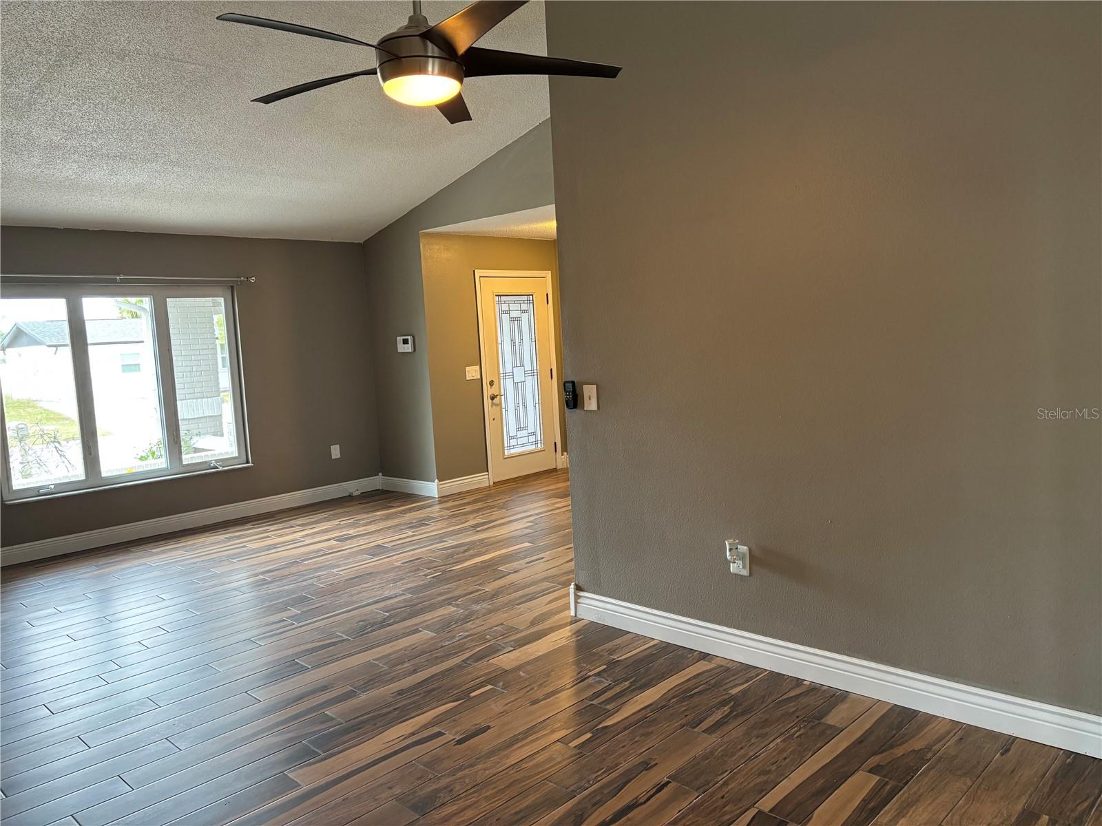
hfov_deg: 67.3
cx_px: 551
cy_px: 413
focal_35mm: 26
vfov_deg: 53.1
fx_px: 828
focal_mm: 5.96
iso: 200
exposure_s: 1/60
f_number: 1.6
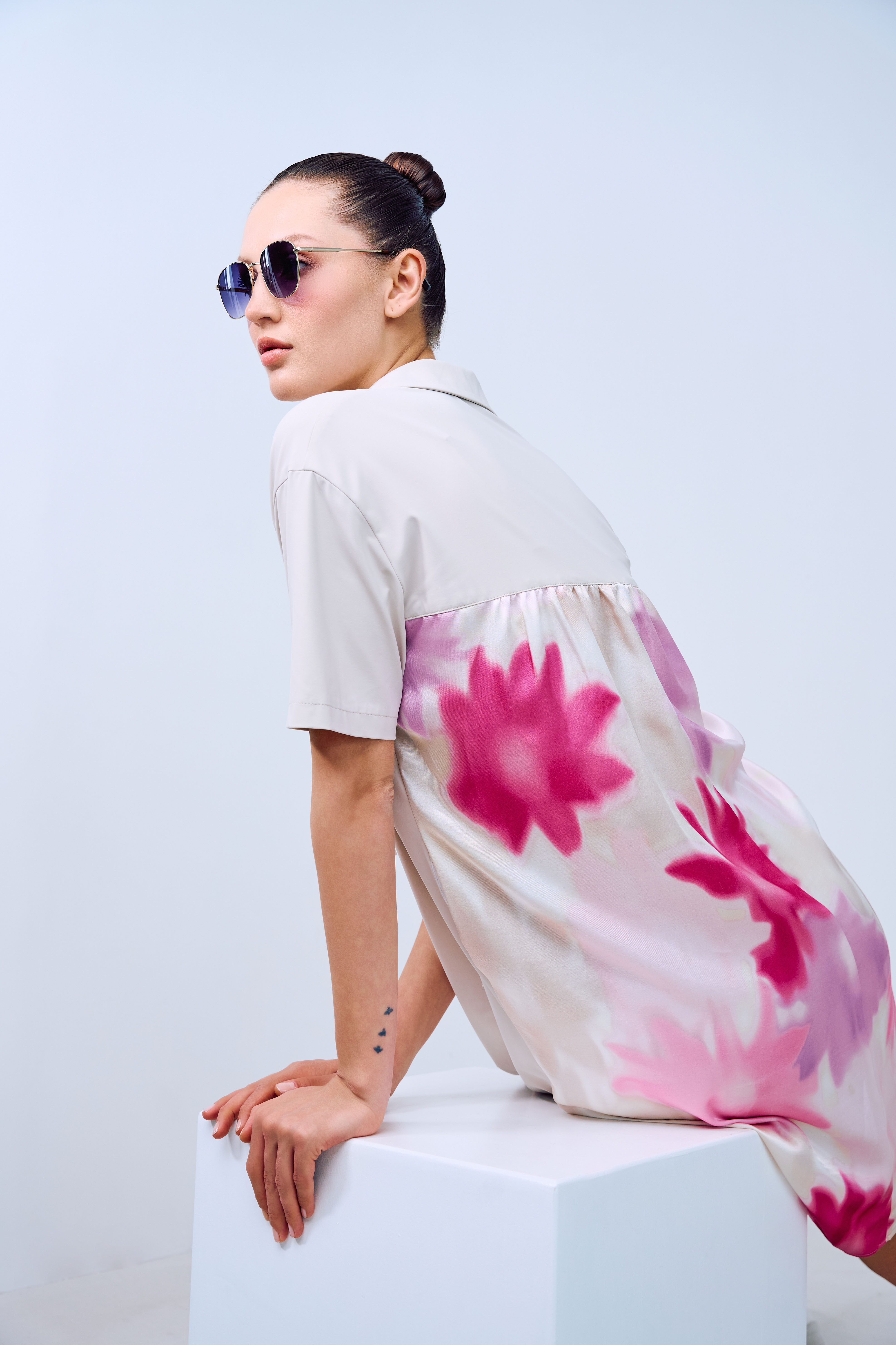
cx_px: 448
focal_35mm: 44
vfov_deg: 44.9
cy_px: 672
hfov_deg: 30.8
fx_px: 1628
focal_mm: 43.6
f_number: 5
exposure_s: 1/320
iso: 320
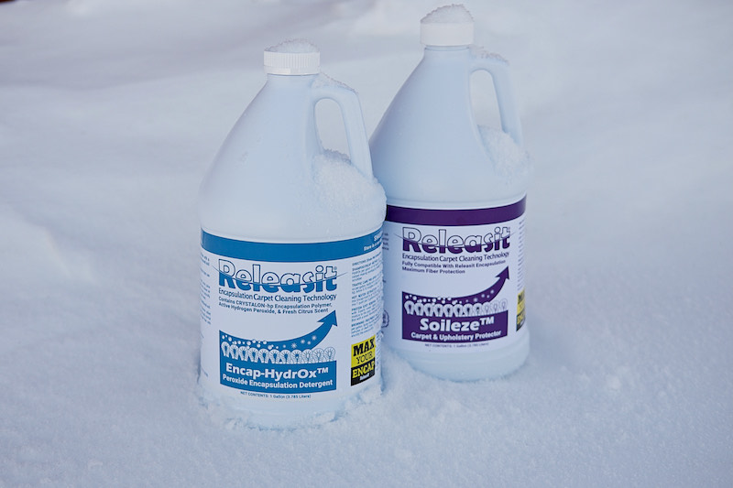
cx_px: 366
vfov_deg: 25.5
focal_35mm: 53
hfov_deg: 37.5
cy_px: 244
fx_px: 1079
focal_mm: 35
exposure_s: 1/2000
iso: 200
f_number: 2.8
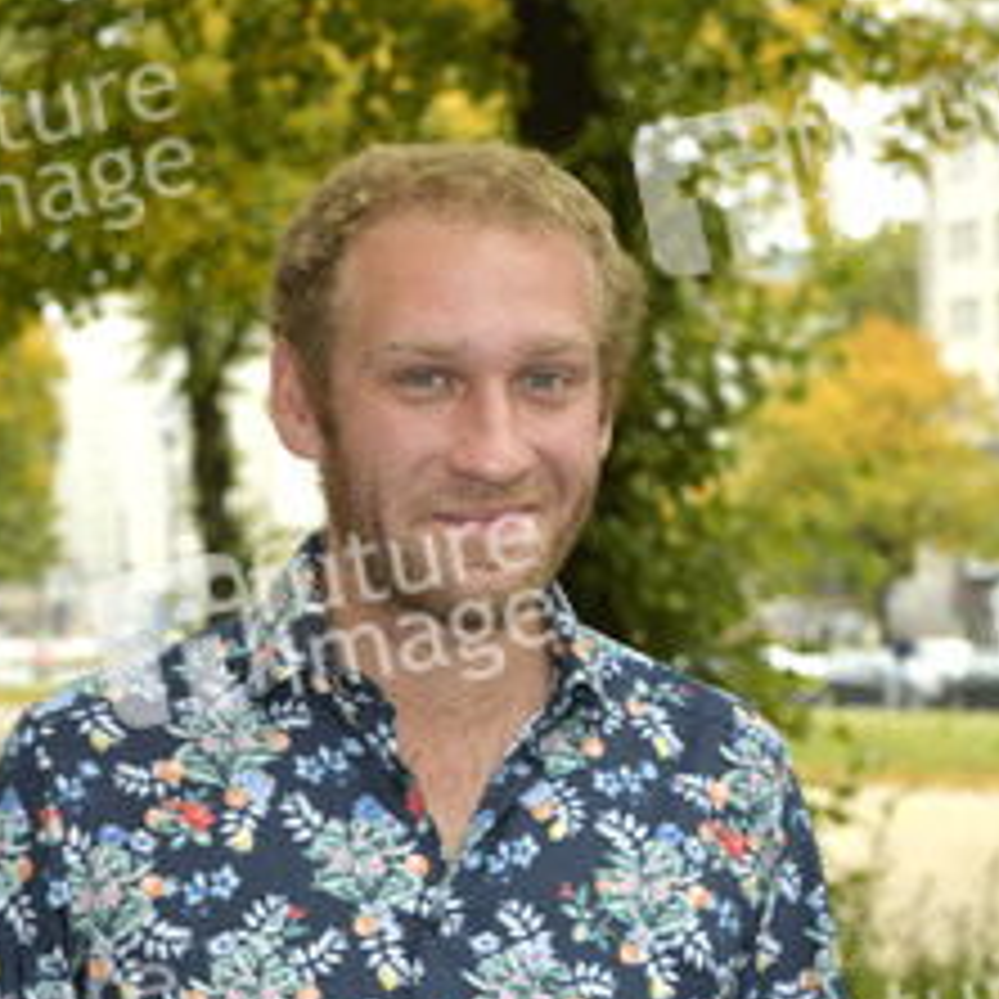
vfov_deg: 18.1
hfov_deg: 18.3
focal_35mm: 95
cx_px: 454
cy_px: 846
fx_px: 3102
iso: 250
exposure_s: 1/200
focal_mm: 62
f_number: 6.3
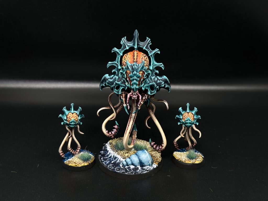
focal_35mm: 48
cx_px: 134
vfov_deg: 30.3
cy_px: 100
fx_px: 372
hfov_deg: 39.7
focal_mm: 6.86
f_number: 1.78
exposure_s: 1/225
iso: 80
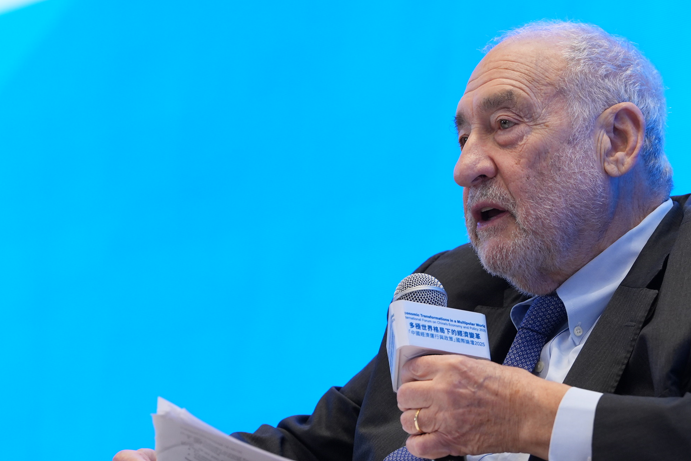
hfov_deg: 6.0
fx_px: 6623
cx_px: 448
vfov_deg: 4.0
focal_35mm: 345
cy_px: 284
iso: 1000
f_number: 4
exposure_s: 1/125
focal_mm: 194
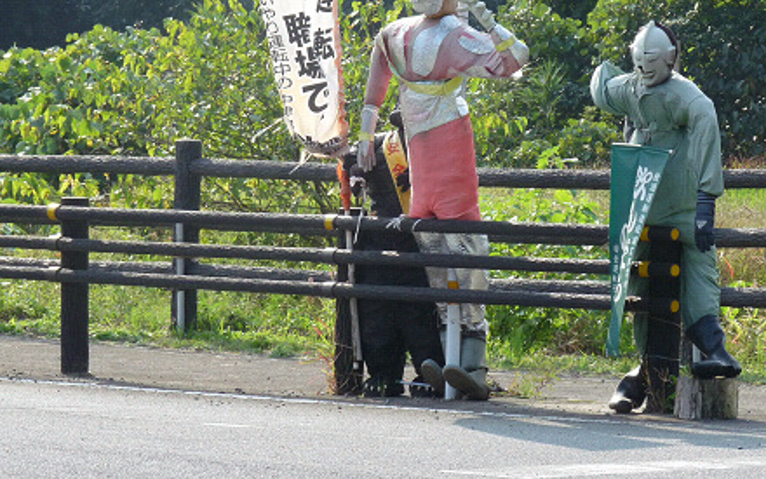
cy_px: 154
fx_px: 5282
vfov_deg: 5.2
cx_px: 436
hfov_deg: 8.3
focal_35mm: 253
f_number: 5
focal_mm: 32
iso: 160
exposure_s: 1/400
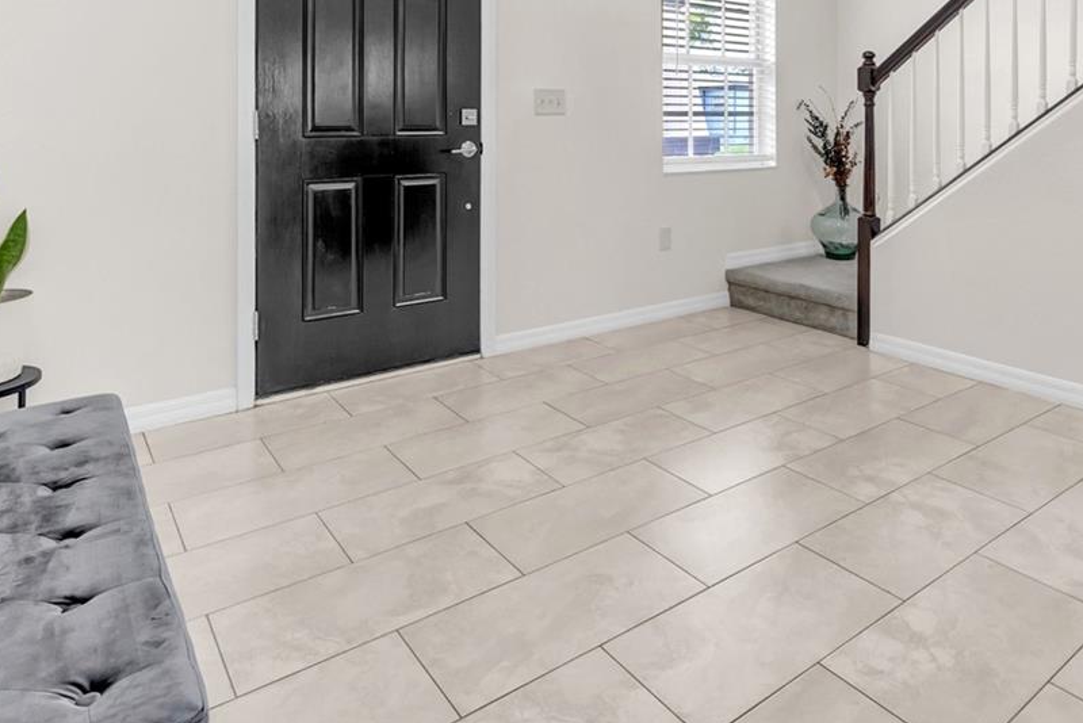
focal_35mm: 24
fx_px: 722
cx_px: 640
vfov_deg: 50.1
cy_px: 148
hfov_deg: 73.1
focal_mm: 12
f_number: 7.1
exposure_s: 1/15
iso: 800
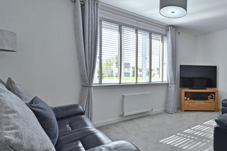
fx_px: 139
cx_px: 169
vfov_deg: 57.1
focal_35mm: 22
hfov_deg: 73.3
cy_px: 78
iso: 2500
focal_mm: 14
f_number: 13
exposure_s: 1/320
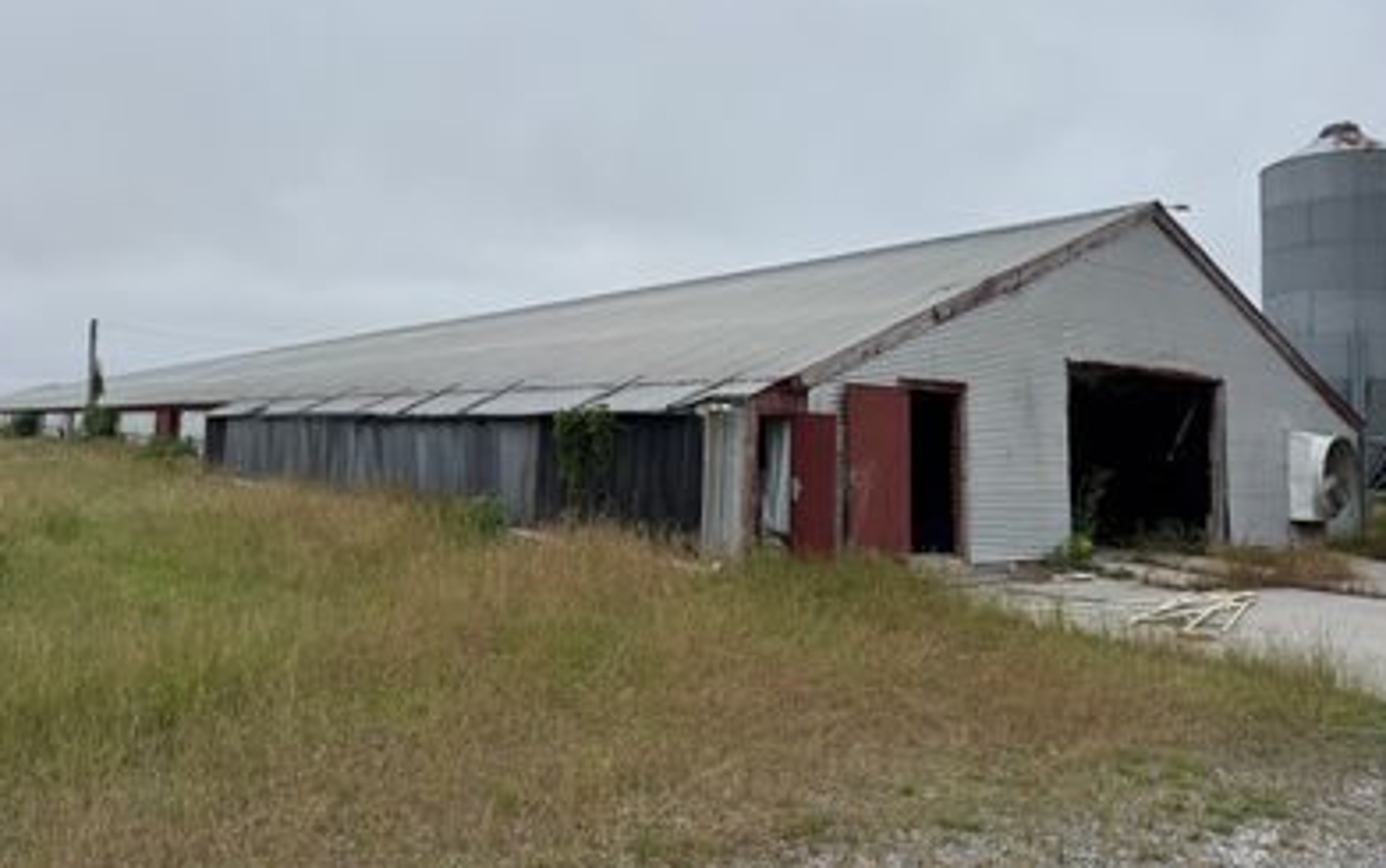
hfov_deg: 66.4
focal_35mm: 28
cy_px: 353
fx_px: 1058
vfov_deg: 44.4
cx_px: 721
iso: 80
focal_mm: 6.76
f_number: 1.78
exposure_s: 1/5814
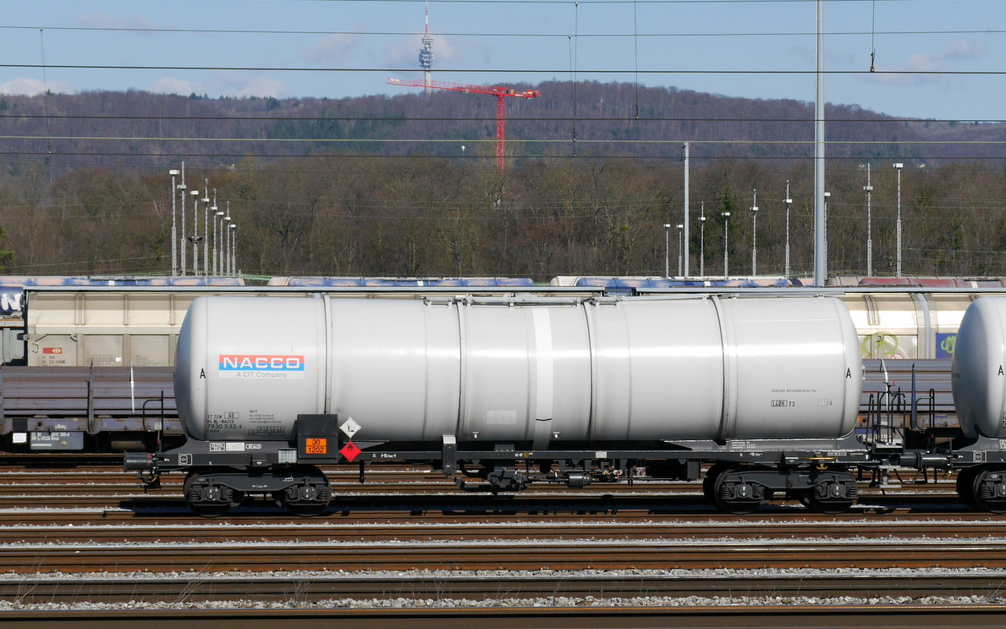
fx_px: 2467
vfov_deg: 14.5
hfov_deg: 23.0
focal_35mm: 90
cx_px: 505
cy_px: 358
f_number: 10
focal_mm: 42
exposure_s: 1/400
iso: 160
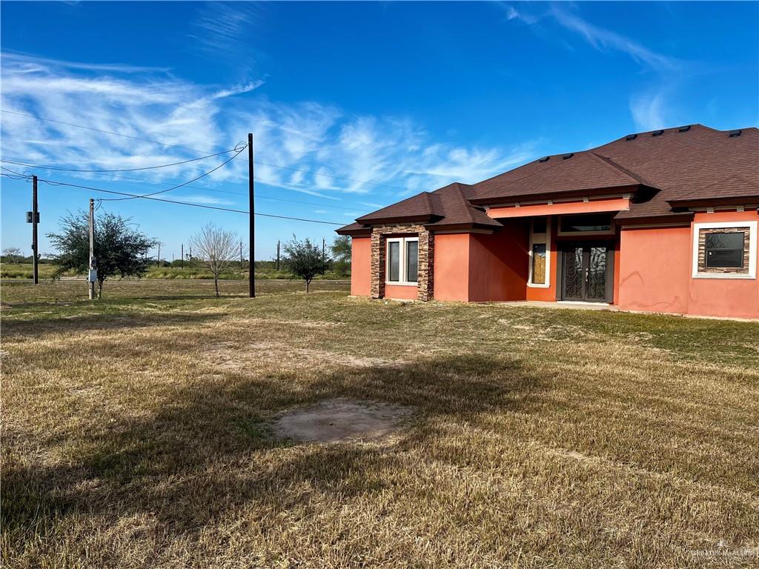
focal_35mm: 26
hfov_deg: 67.3
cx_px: 380
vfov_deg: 53.1
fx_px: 570
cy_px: 284
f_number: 1.6
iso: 50
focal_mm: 5.1
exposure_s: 1/3135
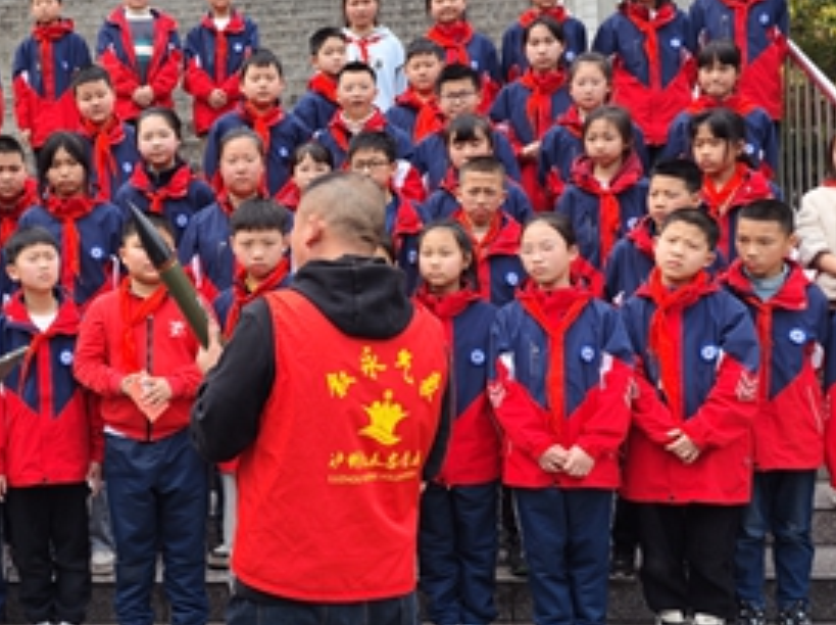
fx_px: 1302
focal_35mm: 54
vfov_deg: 26.9
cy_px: 260
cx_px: 135
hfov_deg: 34.2
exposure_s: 1/621
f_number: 1.9
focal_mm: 8.7
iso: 50
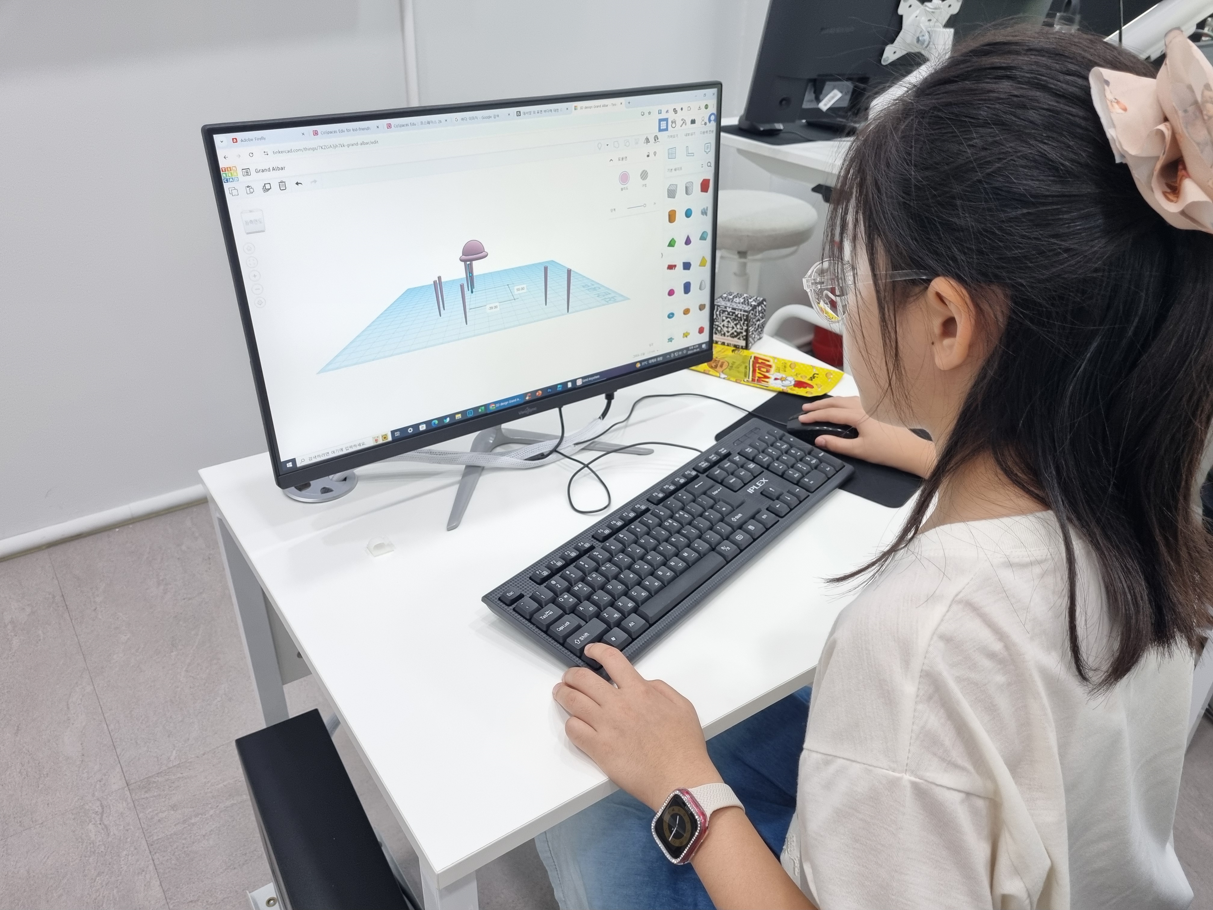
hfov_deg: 67.3
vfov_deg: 53.1
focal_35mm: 26
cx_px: 606
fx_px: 911
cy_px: 455
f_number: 1.8
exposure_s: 1/120
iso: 200
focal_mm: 5.4
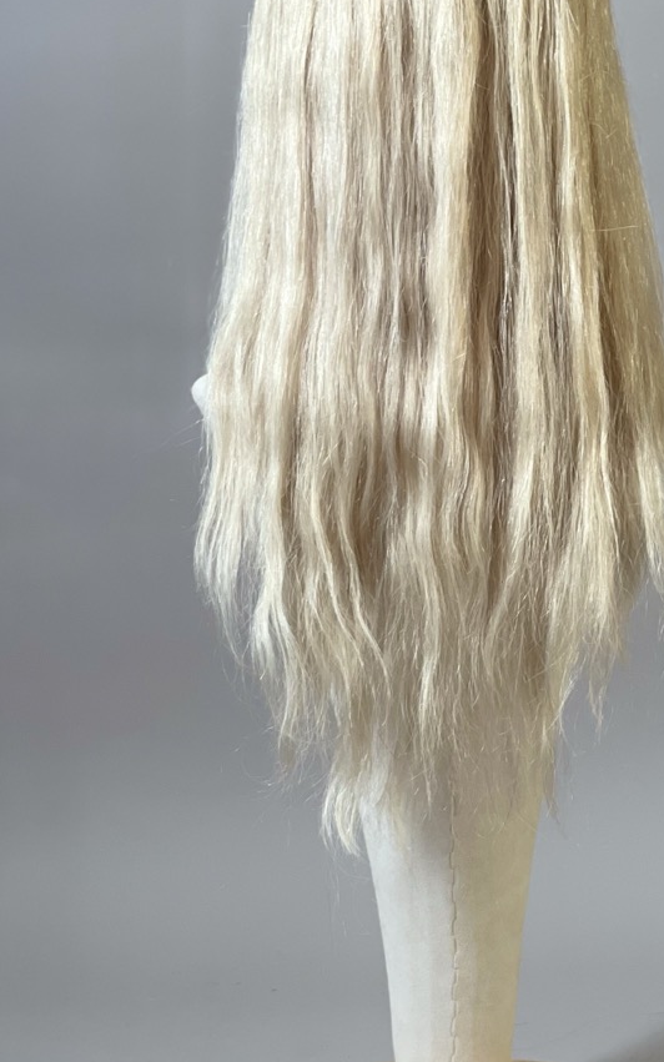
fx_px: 2953
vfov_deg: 20.4
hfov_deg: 12.8
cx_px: 409
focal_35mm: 102
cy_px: 463
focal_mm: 7.5
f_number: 2.2
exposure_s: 1/121
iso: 64
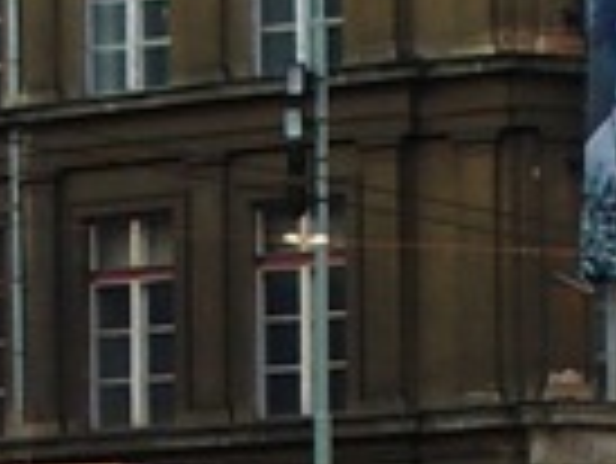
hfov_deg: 8.3
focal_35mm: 239
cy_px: 1081
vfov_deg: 6.0
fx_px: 4257
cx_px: 180
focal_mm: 6.8
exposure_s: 1/400
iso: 80
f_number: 2.8
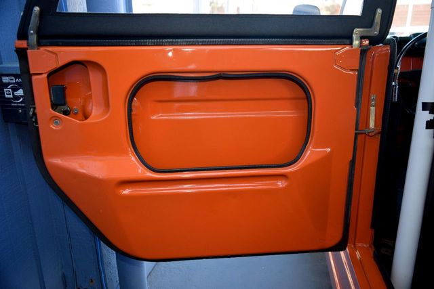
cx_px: 217
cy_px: 144
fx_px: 326
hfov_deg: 67.4
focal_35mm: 27
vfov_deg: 48.0
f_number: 3.5
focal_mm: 18
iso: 800
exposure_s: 1/60
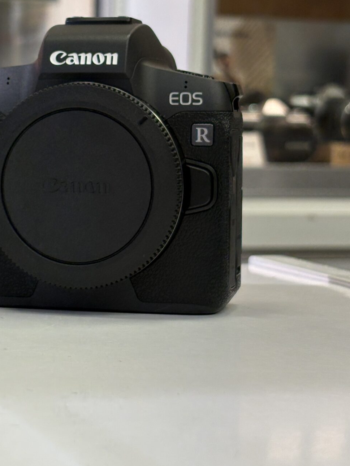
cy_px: 183
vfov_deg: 19.1
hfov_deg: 14.3
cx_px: 73
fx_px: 1389
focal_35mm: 103
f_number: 1.6
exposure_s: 1/50
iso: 40
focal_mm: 5.96
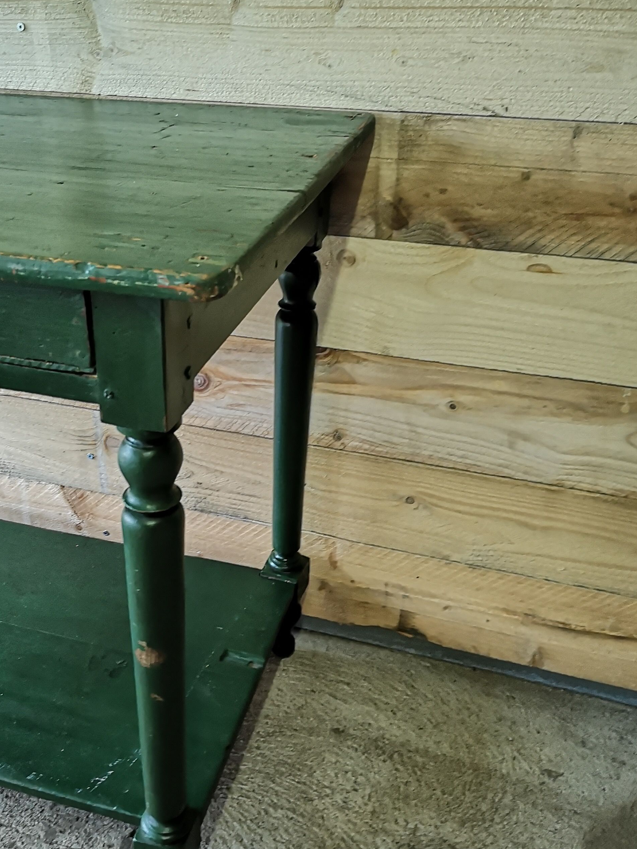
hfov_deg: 36.4
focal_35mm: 39
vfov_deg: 47.9
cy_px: 423
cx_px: 206
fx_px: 957
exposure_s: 3
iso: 400
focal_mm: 5.58
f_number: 1.8
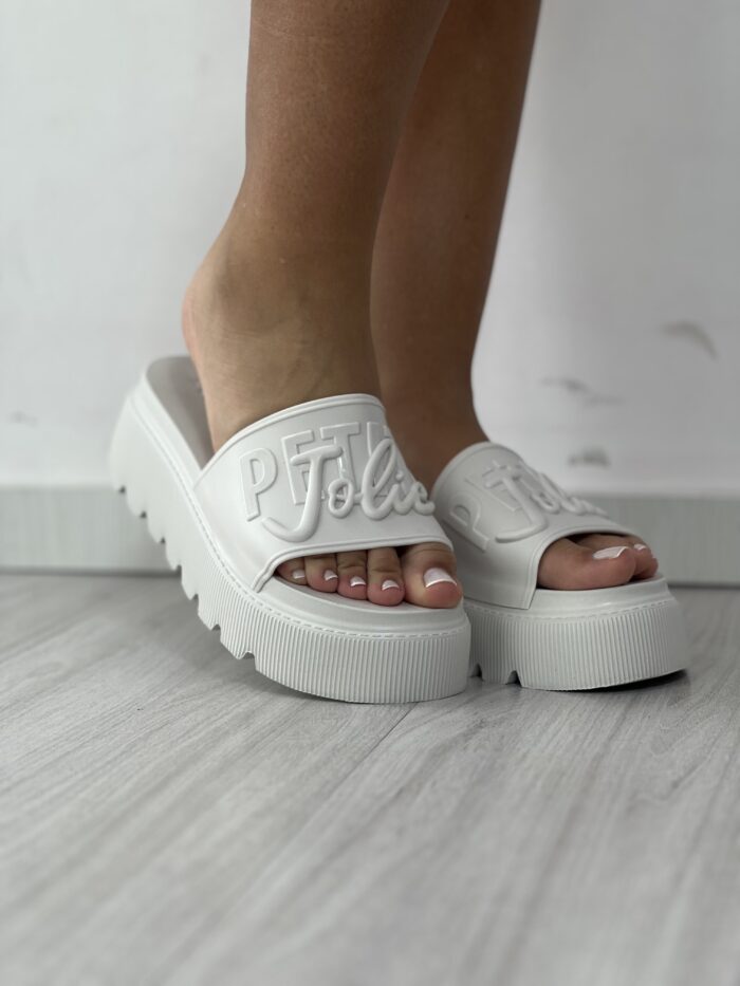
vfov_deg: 25.3
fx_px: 2194
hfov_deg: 19.1
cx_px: 370
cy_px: 493
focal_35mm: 77
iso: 50
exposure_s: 1/120
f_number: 2.8
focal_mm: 9
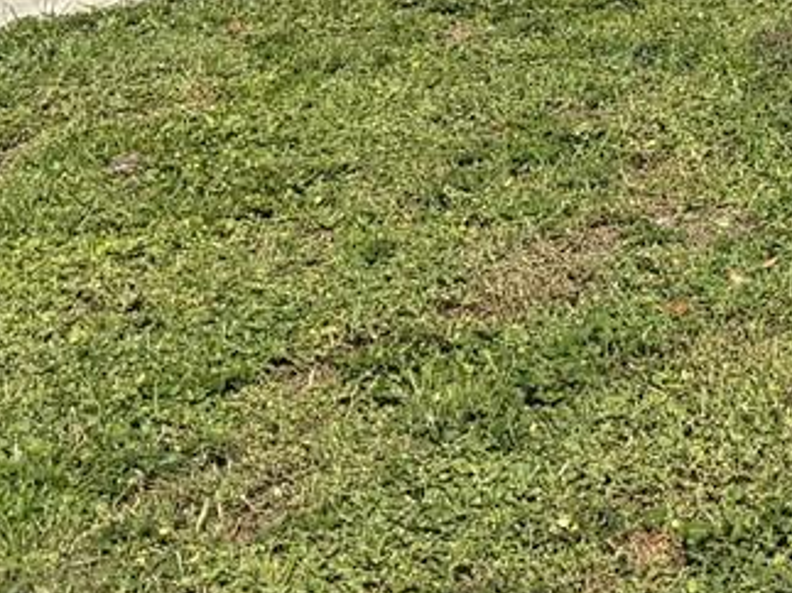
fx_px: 2722
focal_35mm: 119
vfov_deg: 11.4
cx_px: 1471
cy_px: -537
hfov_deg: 14.4
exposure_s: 1/6173
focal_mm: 6.76
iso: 80
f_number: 1.78
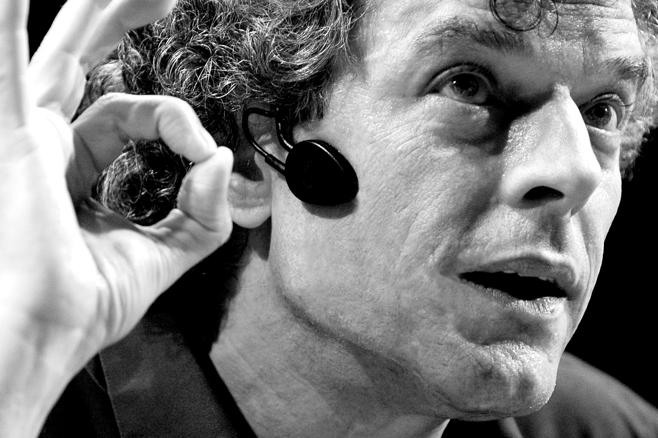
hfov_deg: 4.9
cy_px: 174
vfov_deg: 3.2
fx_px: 7743
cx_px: 237
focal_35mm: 424
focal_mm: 200
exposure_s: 1/125
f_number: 2.8
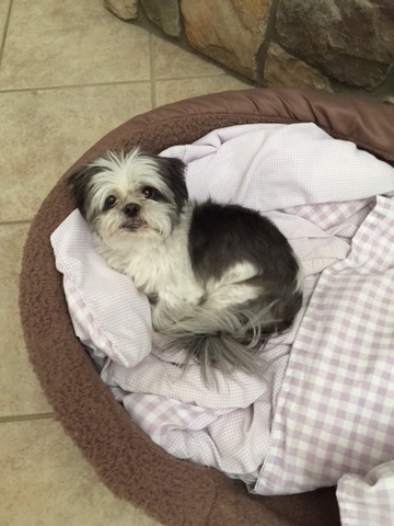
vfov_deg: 61.7
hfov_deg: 48.2
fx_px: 440
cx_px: 197
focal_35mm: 29
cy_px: 263
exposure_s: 1/15
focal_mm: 4.15
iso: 125
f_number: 2.2
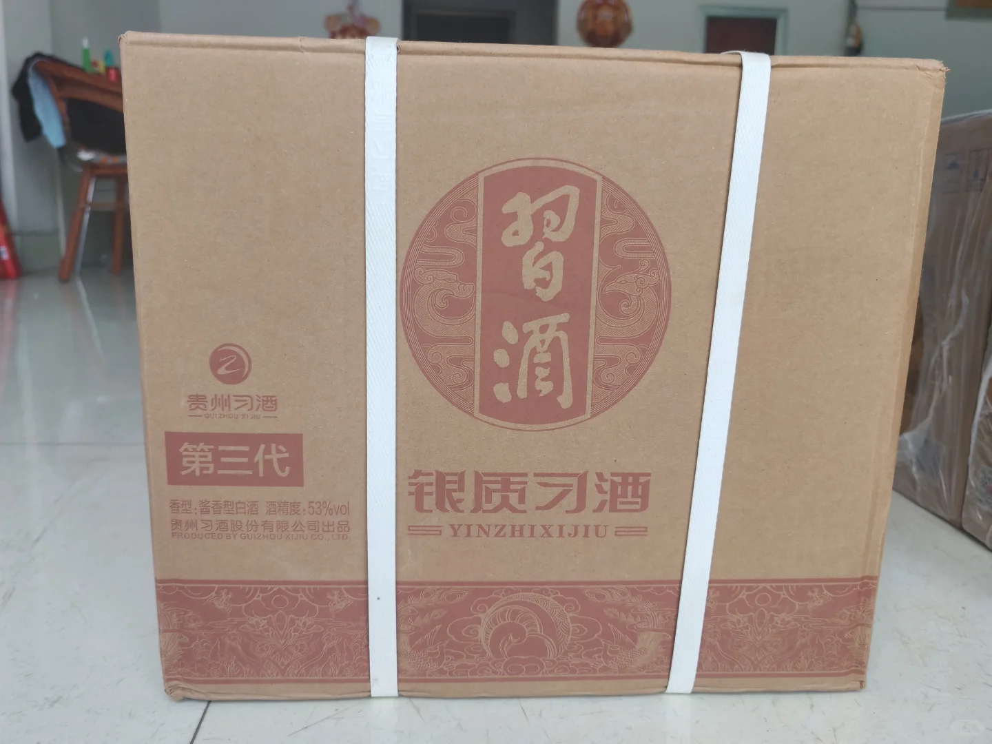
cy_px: 372
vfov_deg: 51.4
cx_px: 496
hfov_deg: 65.3
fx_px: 774
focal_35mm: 27
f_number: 1.95
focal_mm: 5.52
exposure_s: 1/100
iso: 200
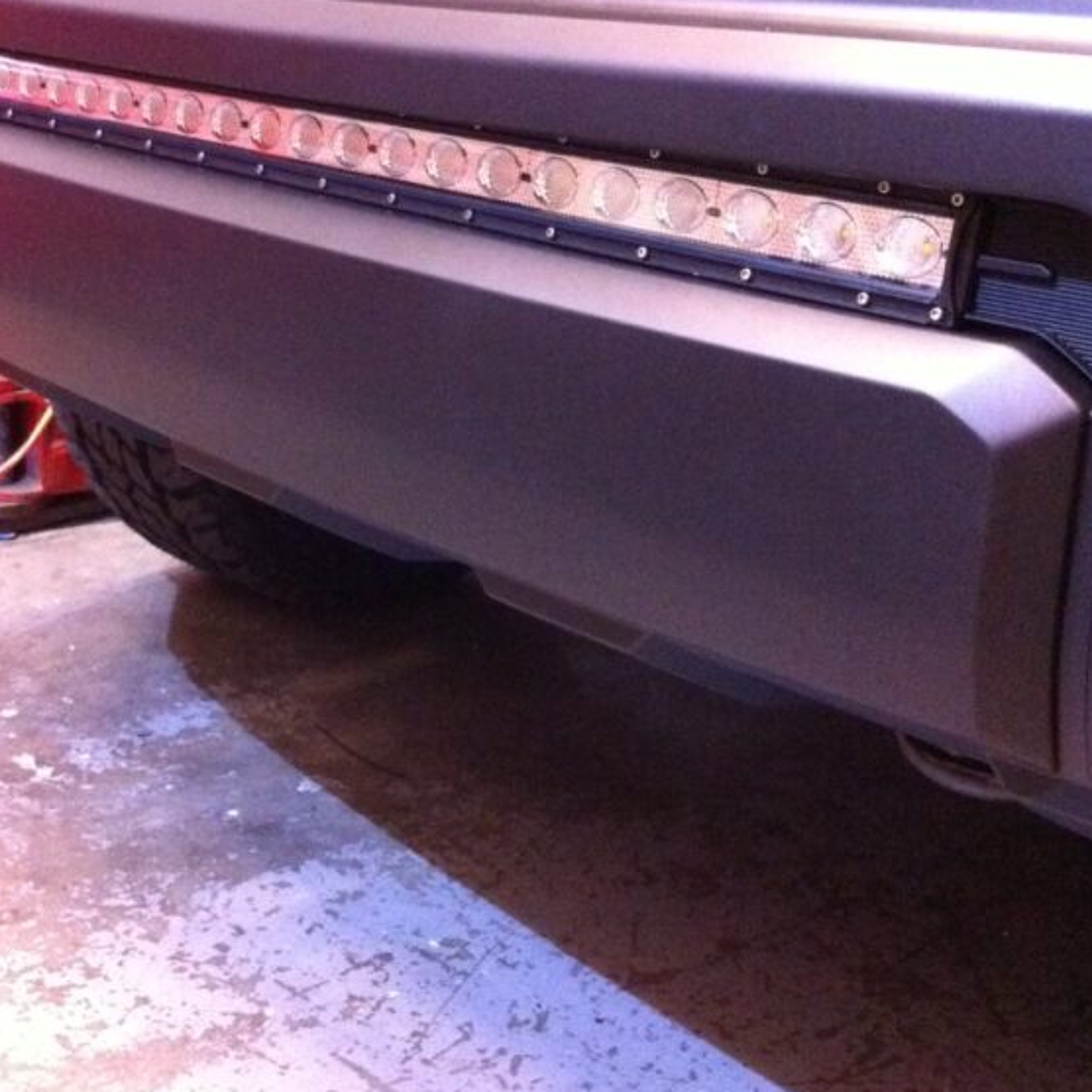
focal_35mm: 52
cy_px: 456
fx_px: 1856
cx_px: 416
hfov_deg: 32.6
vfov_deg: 32.7
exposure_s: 1/15
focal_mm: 3.85
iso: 1000
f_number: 2.8
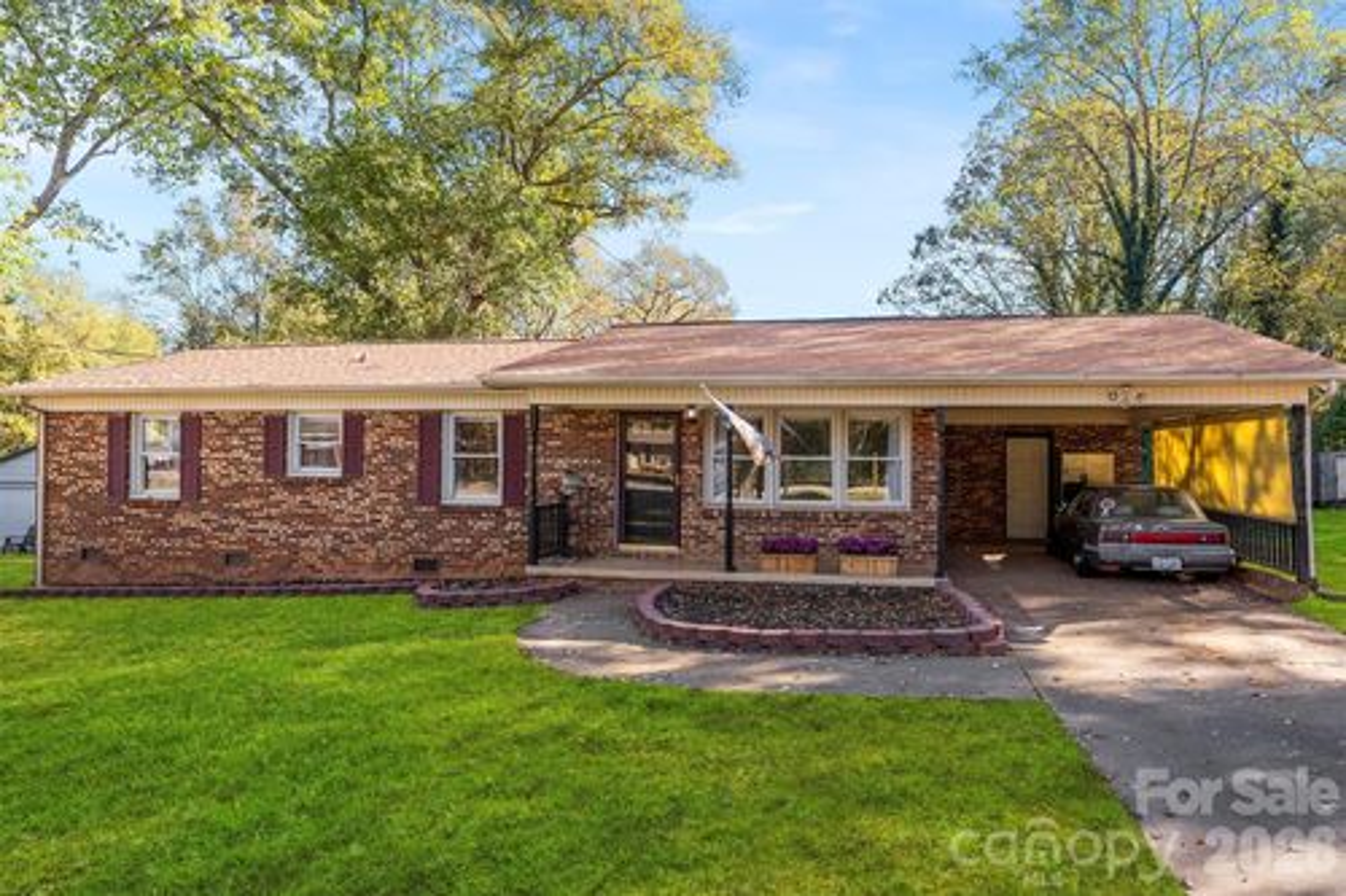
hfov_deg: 85.4
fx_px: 729
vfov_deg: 63.2
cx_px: 673
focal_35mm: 20
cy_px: 448
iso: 3200
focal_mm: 19.5
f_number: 9
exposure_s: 1/250
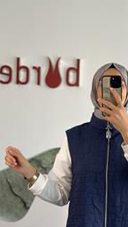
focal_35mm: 84
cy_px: 146
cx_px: 109
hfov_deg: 14.3
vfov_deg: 25.2
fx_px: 506
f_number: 1.78
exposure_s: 1/303
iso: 80
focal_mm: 6.86
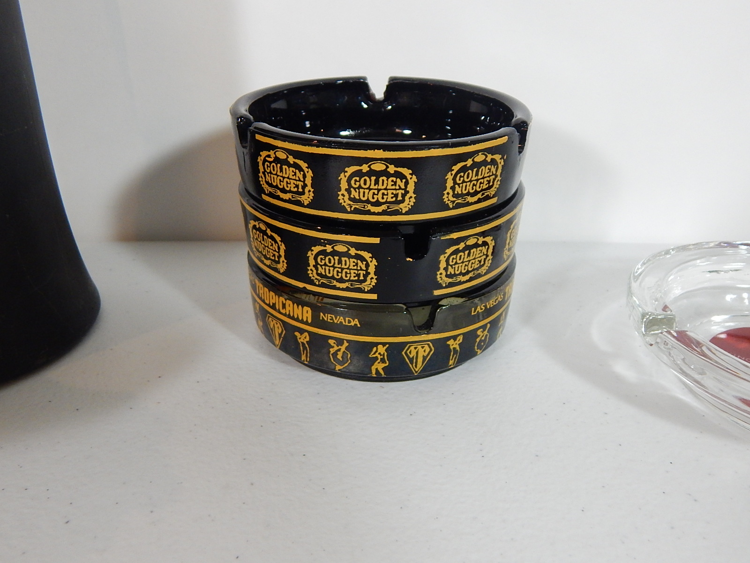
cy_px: 282
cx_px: 375
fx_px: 672
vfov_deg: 45.4
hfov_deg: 58.4
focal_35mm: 31
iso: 400
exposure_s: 1/40
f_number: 3.2
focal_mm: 5.6
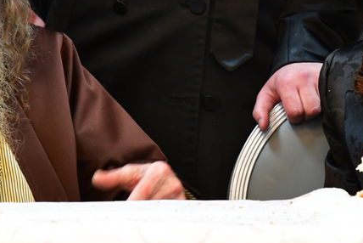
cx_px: 141
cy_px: -49
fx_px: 2835
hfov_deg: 7.3
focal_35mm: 281
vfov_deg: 4.9
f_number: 5.6
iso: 4000
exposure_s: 1/100
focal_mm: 86
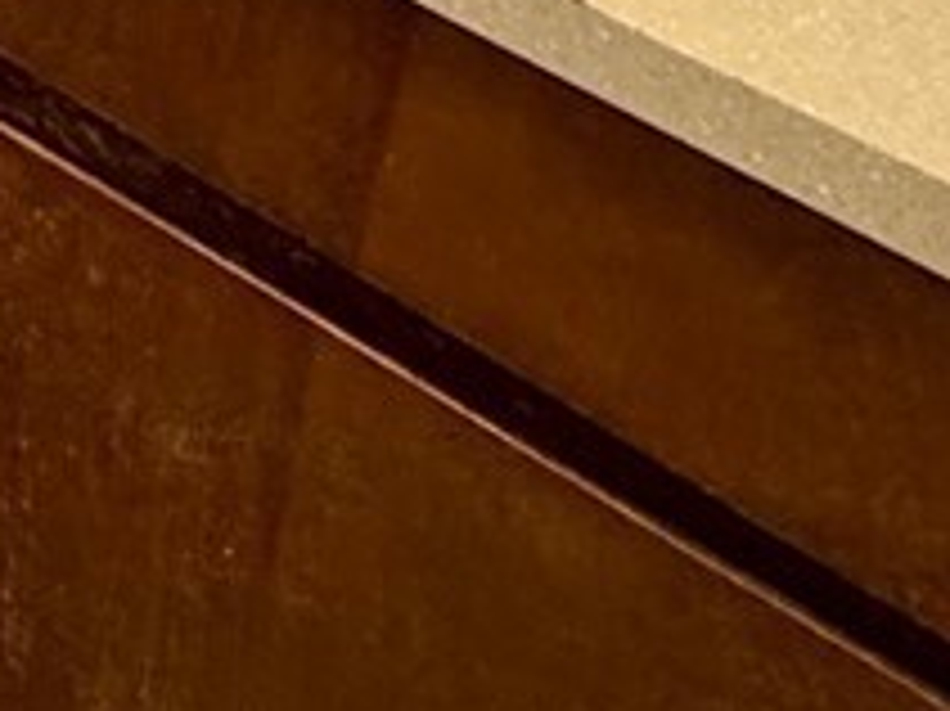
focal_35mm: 106
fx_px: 2907
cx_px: -1058
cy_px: -891
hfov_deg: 14.6
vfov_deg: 11.8
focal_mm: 2.22
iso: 320
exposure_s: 1/60
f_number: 2.2
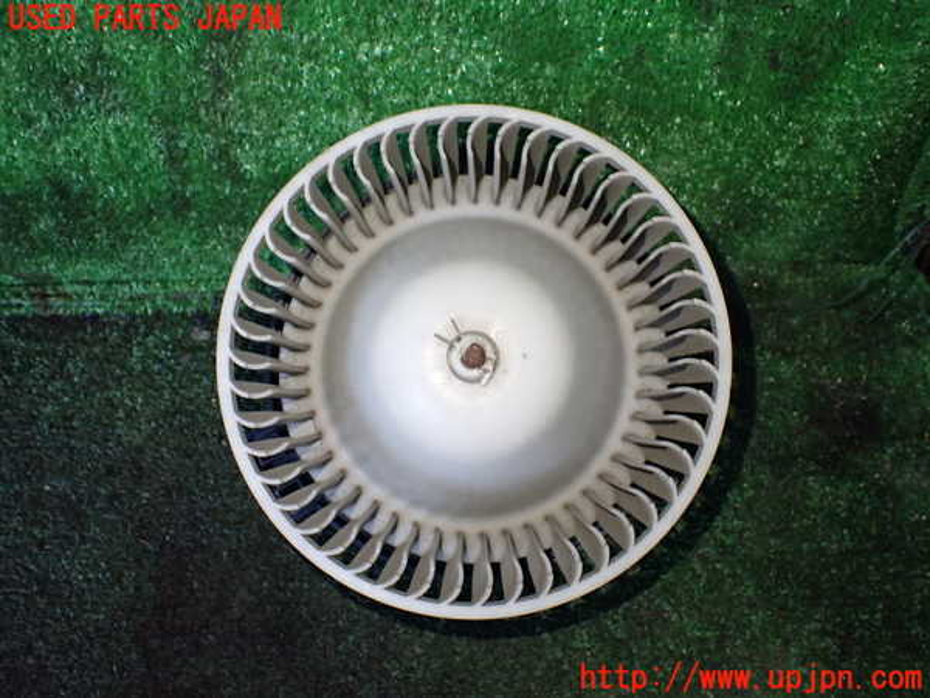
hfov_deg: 60.0
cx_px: 465
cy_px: 349
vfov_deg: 46.8
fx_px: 806
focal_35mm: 30
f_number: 2.3
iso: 800
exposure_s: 1/40
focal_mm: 5.4
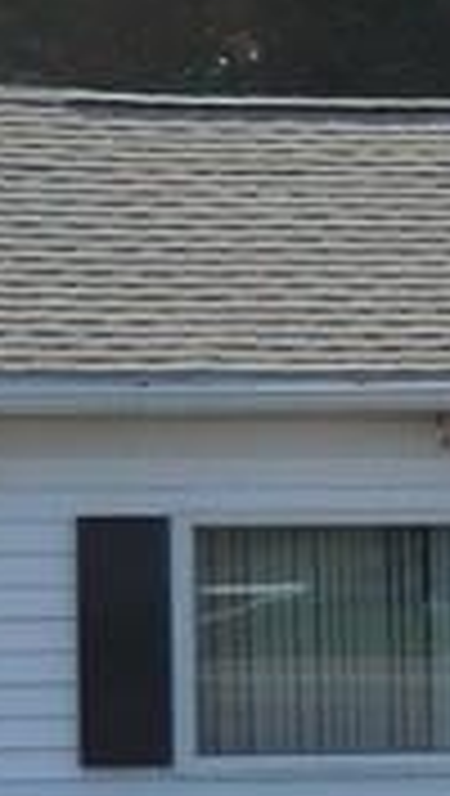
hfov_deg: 5.1
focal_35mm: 208
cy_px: 603
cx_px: 1912
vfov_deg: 10.3
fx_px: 4398
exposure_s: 1/640
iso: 125
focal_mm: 5.9
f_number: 3.7
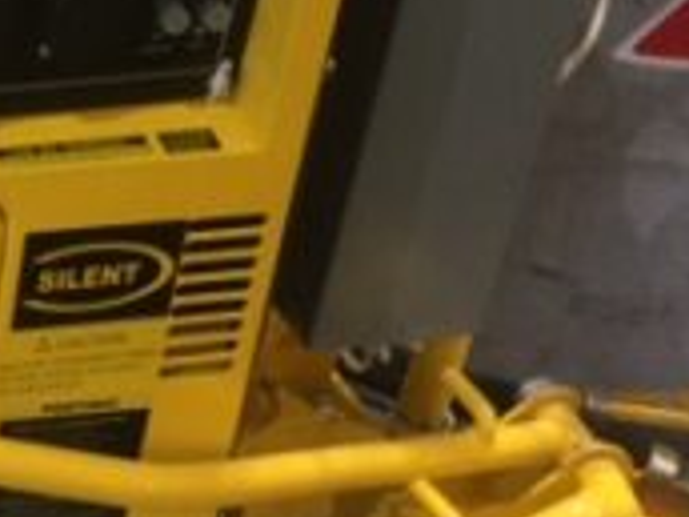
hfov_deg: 17.0
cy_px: 228
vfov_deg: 14.6
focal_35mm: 101
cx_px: -441
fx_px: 2010
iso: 100
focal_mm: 4.15
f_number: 2.2
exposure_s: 1/33
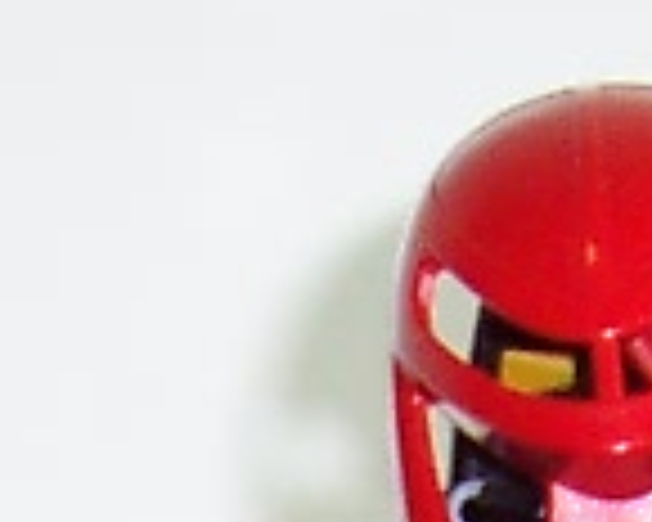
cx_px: 58
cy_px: 1930
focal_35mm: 298
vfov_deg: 4.8
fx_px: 5750
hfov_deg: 6.5
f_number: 2.8
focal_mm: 5.6
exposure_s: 1/60
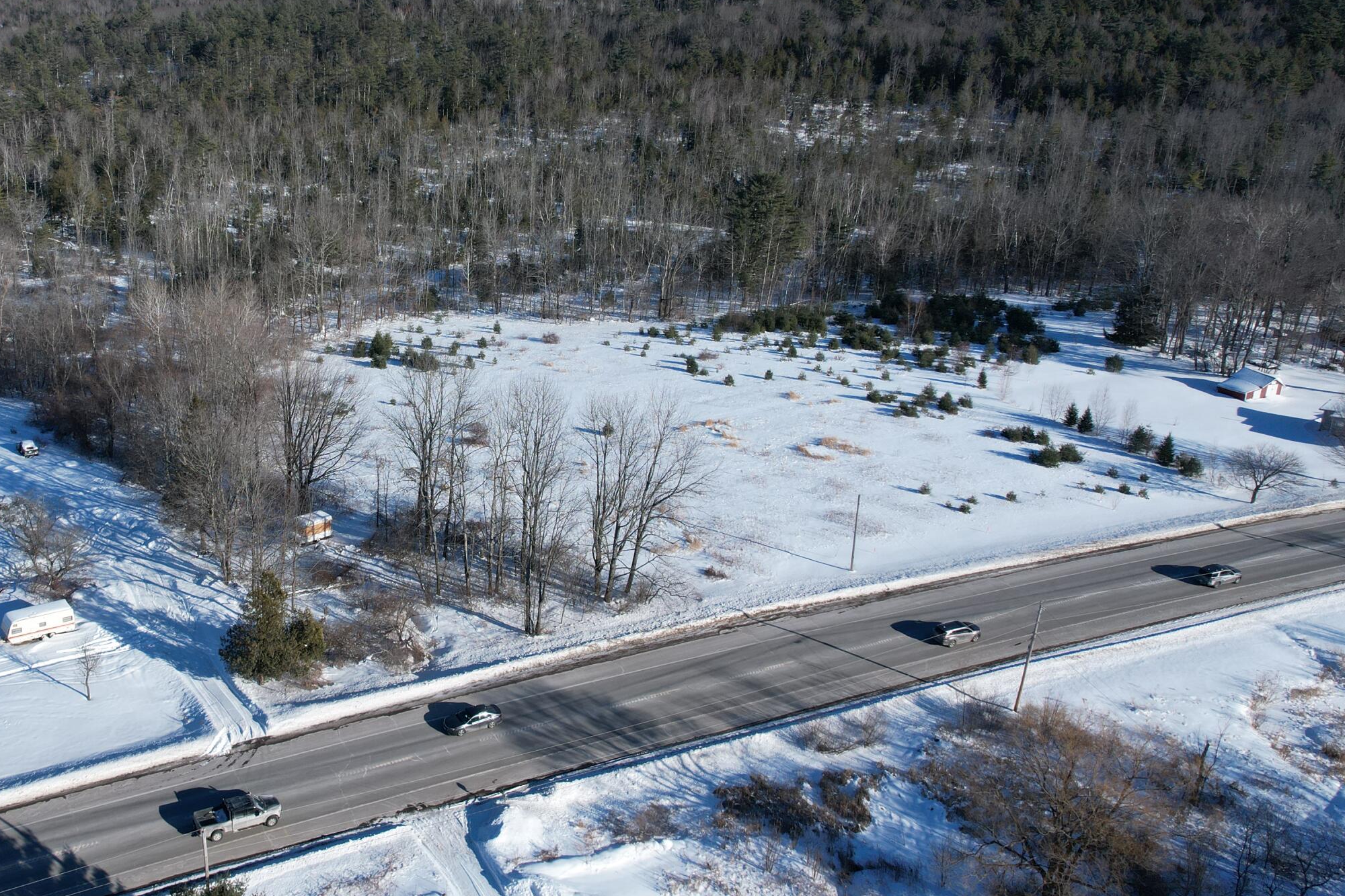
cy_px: 354
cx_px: 400
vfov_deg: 39.8
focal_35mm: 33
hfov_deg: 55.5
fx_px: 1233
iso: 130
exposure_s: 1/2500
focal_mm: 8.38
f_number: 2.8
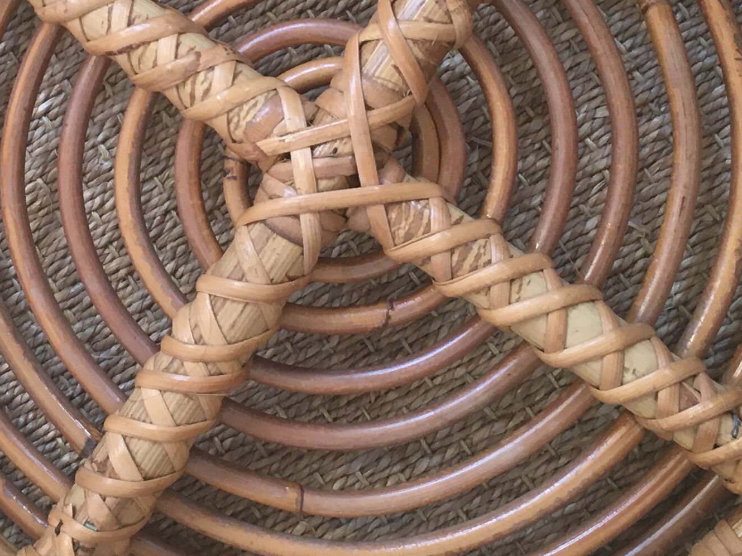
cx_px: 154
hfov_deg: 22.0
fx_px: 1886
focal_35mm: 88
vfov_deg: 16.6
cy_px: 52
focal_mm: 4.15
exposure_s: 1/33
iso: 80
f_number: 2.2
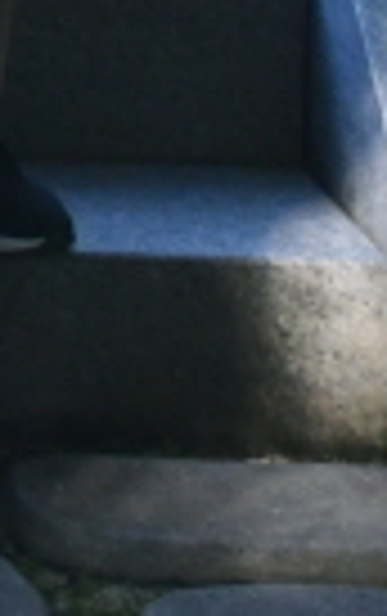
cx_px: -1008
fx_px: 4693
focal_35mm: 279
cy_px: -935
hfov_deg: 4.4
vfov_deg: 7.0
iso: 800
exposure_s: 1/160
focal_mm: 24
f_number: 6.3
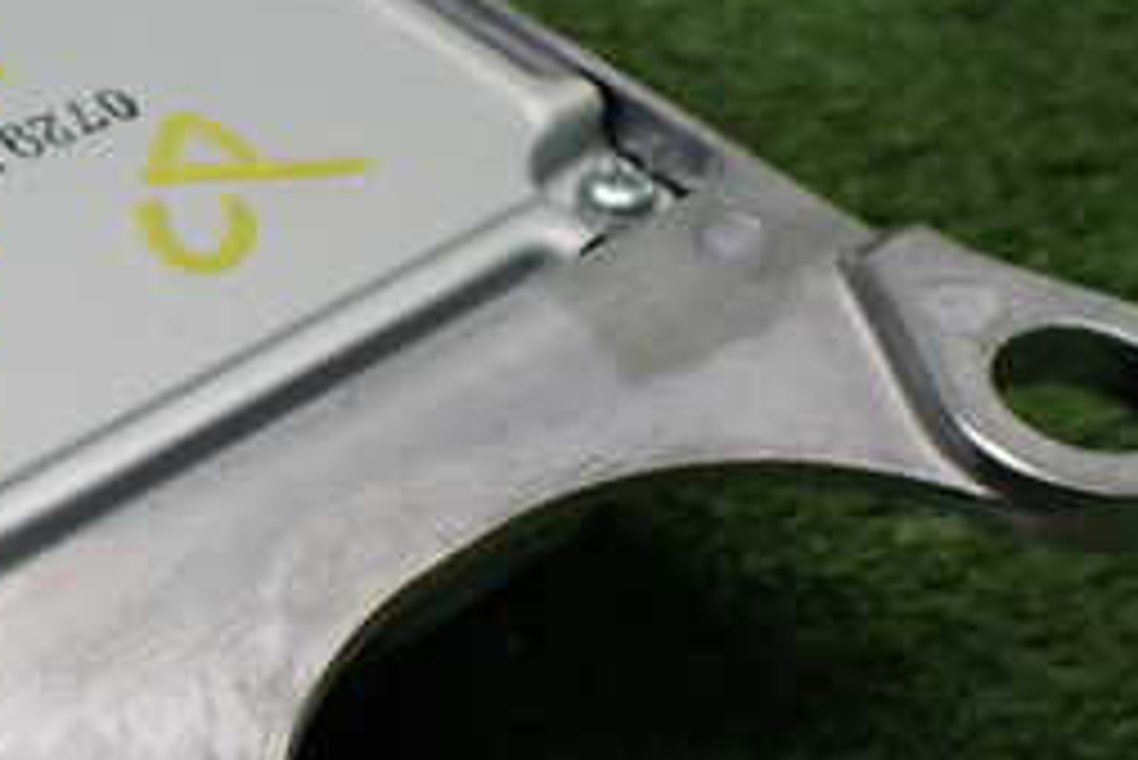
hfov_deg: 26.5
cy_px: 414
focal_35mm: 74
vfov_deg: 18.4
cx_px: 130
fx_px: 2340
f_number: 2.3
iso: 320
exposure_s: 1/125
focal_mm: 5.4
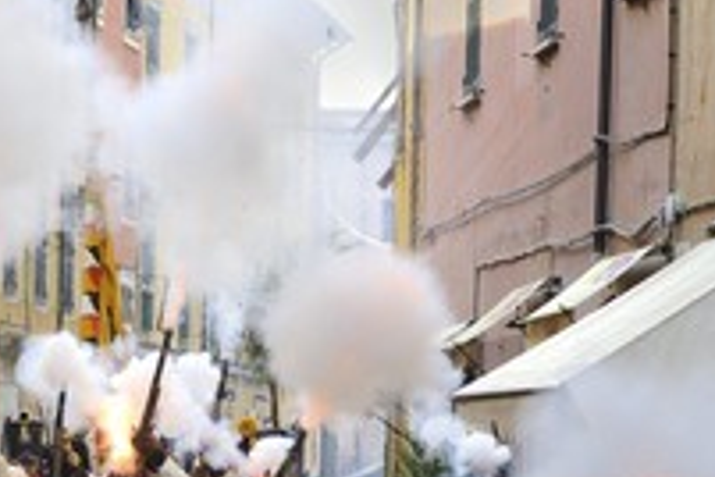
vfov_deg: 6.6
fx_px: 4151
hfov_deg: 9.8
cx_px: 420
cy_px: 459
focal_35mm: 209
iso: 800
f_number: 10
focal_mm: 100
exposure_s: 1/200
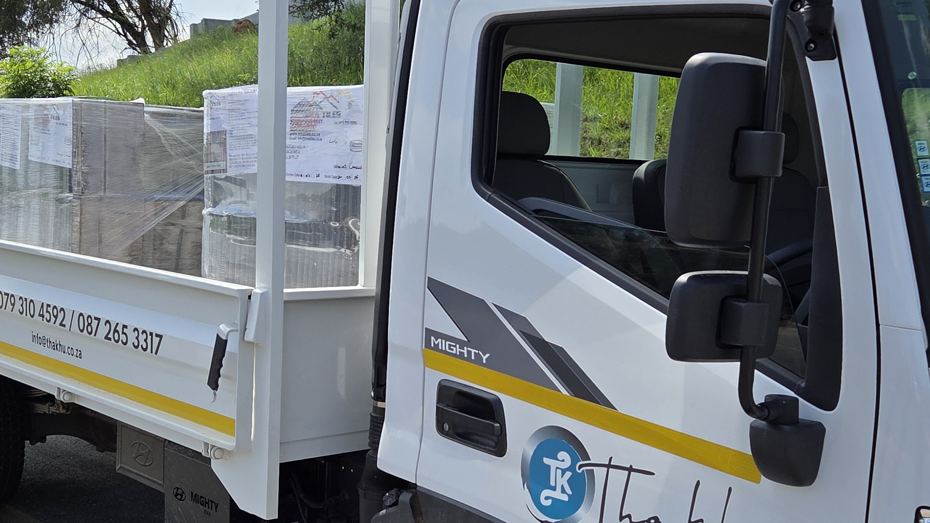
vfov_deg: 24.9
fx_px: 1184
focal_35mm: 48
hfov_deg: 42.9
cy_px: 322
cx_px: 431
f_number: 1.8
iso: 80
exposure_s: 1/5004
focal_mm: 5.4
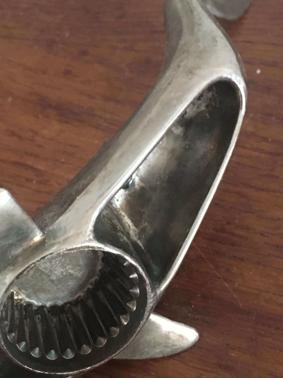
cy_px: 187
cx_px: 97
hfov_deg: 29.5
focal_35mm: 49
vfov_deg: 38.9
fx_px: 534
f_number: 2.2
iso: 250
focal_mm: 4.15
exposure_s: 1/17
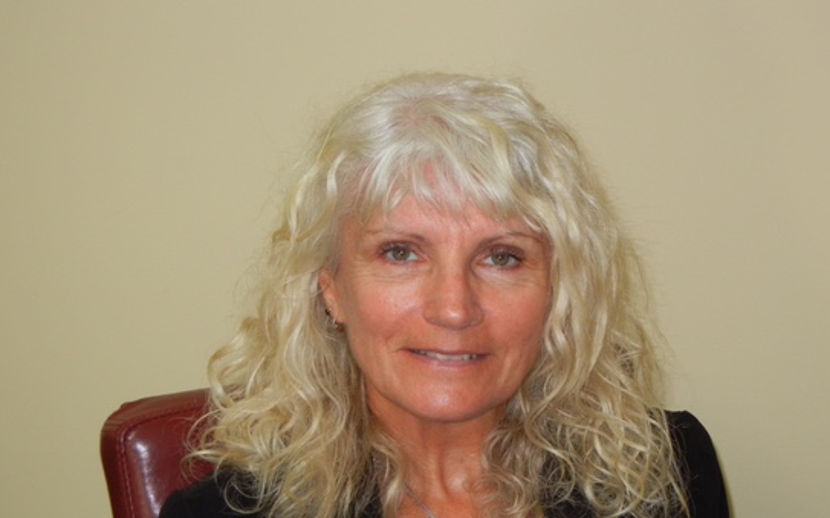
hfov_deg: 24.3
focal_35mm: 85
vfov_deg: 15.3
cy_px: 338
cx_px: 472
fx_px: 1922
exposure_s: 1/30
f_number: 4.1
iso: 200
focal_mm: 12.2
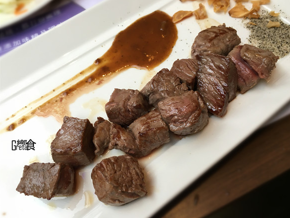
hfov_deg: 60.0
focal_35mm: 30
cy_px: 107
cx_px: 149
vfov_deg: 46.8
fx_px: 251
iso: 25
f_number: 2.2
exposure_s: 1/30
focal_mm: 4.15
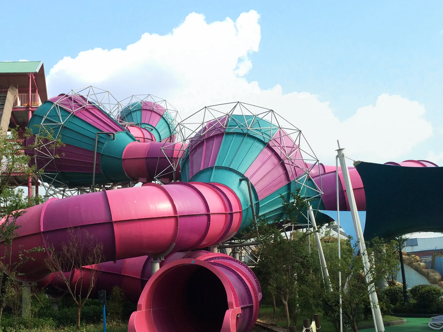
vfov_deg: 31.5
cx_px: 140
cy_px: 178
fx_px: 589
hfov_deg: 40.6
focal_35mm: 46
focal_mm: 4.12
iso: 32
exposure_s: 1/2160
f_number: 2.2
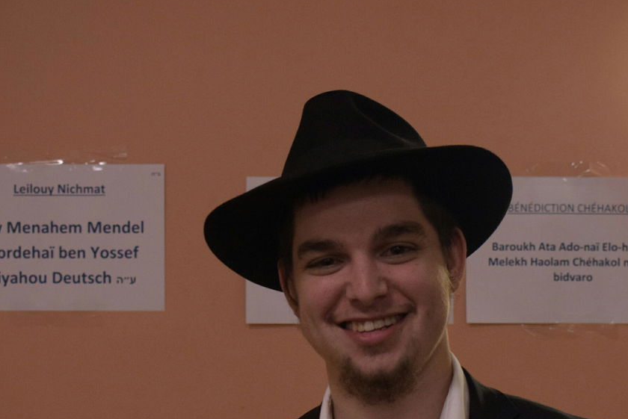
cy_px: 308
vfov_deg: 16.0
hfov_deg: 23.9
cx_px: 319
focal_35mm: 85
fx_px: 1483
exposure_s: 1/160
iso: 2000
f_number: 5.6
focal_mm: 34
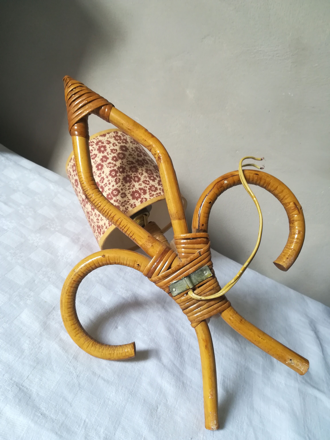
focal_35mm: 26
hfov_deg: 53.1
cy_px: 220
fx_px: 330
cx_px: 165
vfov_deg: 67.3
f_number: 2.2
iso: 200
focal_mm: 3.83
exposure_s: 1/33.3
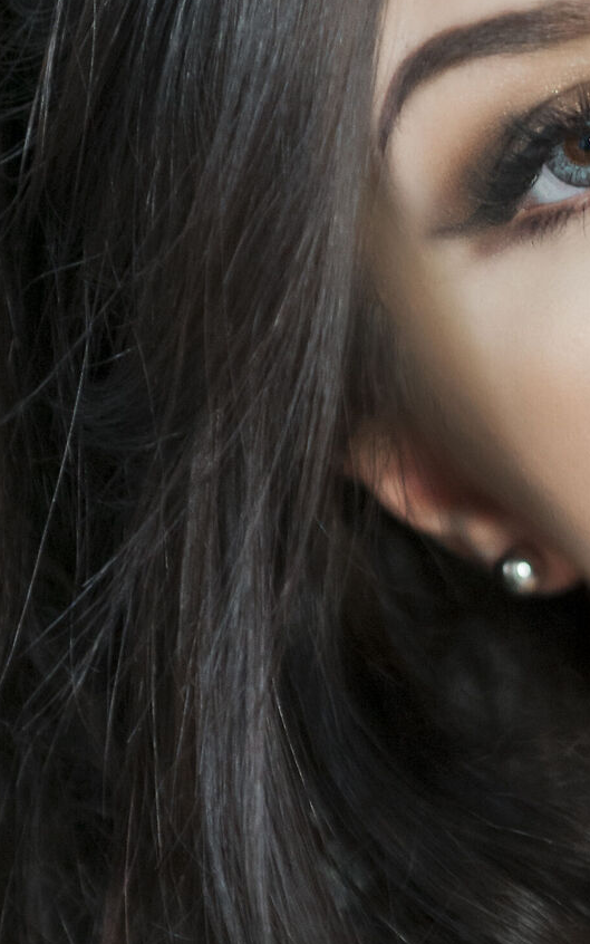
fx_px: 14865
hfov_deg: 2.3
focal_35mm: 578
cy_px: 628
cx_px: 806
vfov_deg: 3.6
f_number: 4
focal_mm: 200
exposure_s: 1/200
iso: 2000
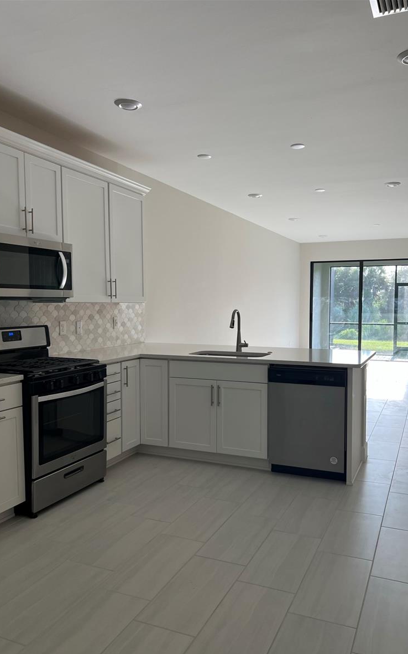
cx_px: 233
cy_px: 332
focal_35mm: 28
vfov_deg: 66.5
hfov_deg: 44.4
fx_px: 498
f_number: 1.5
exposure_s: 1/130
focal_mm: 5.7
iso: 32
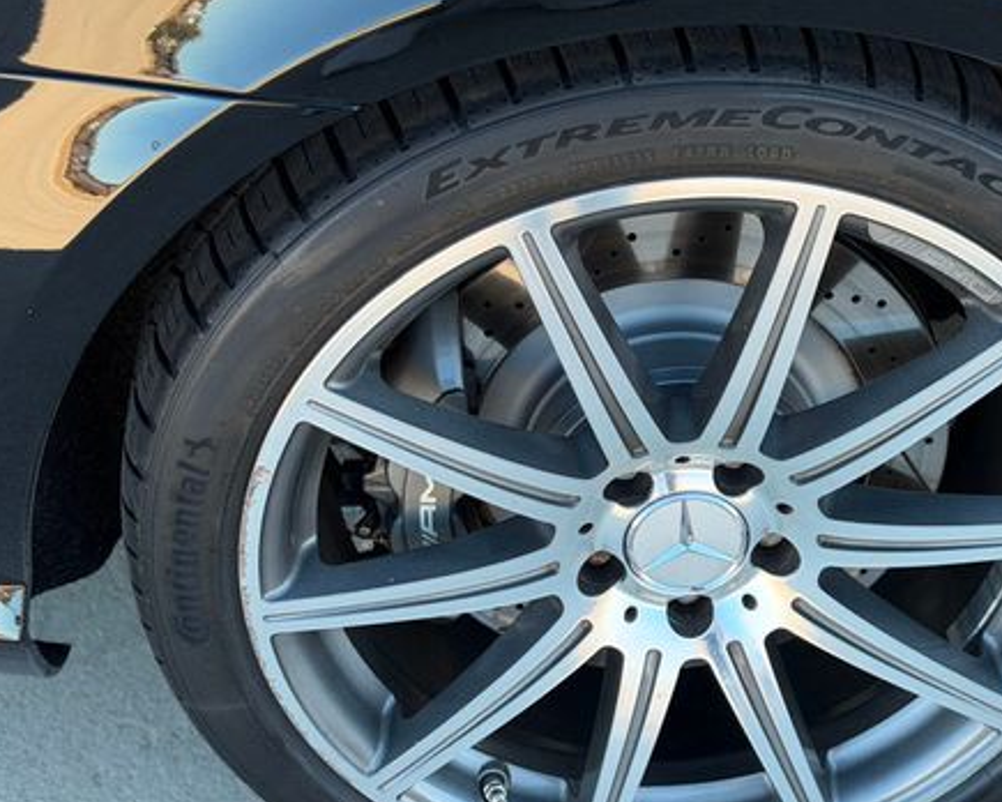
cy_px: 507
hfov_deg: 27.3
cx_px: 689
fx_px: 2046
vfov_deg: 22.1
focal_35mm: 69
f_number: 1.78
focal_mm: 6.76
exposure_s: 1/578
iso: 80
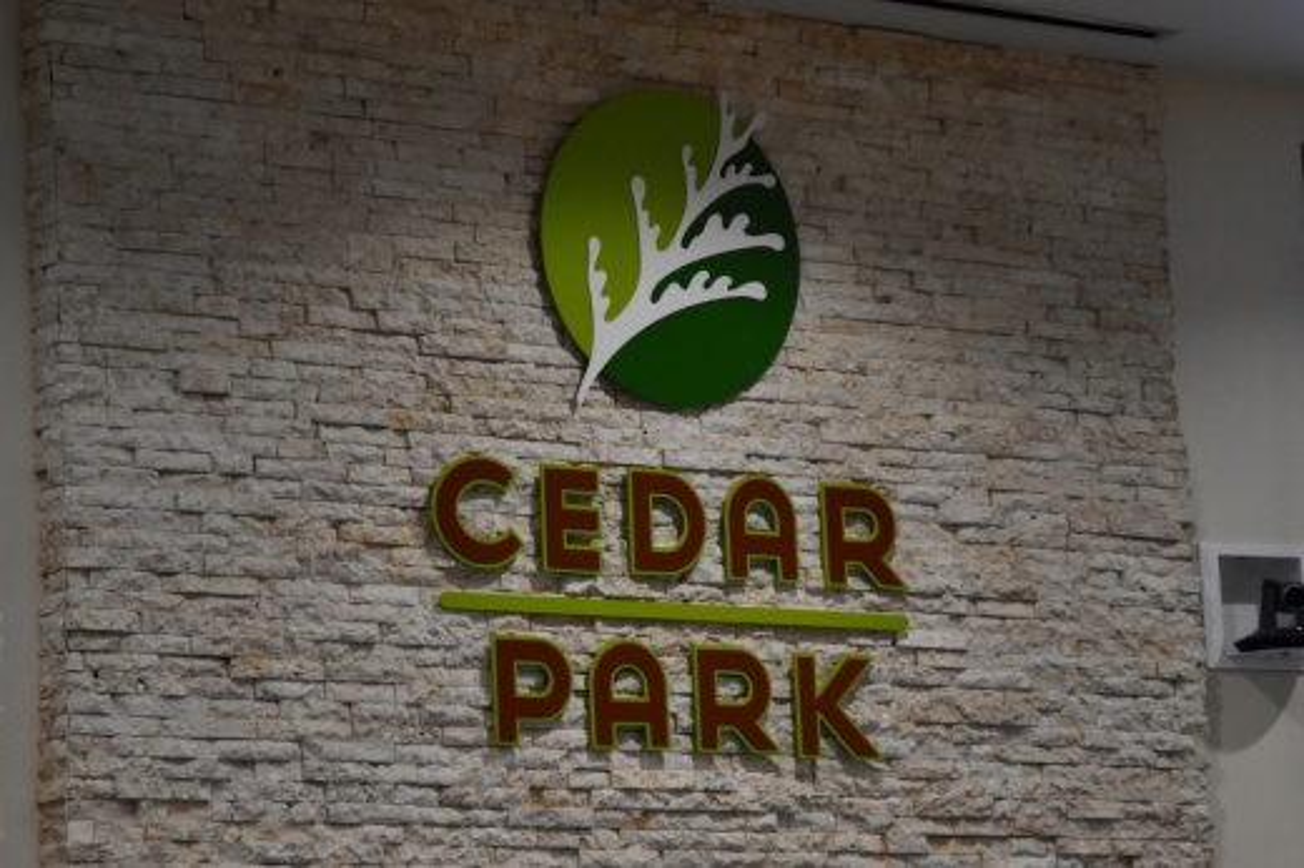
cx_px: 652
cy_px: 434
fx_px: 3801
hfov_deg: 19.5
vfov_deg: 13.0
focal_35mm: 105
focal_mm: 70
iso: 1600
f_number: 4.5
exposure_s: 1/100
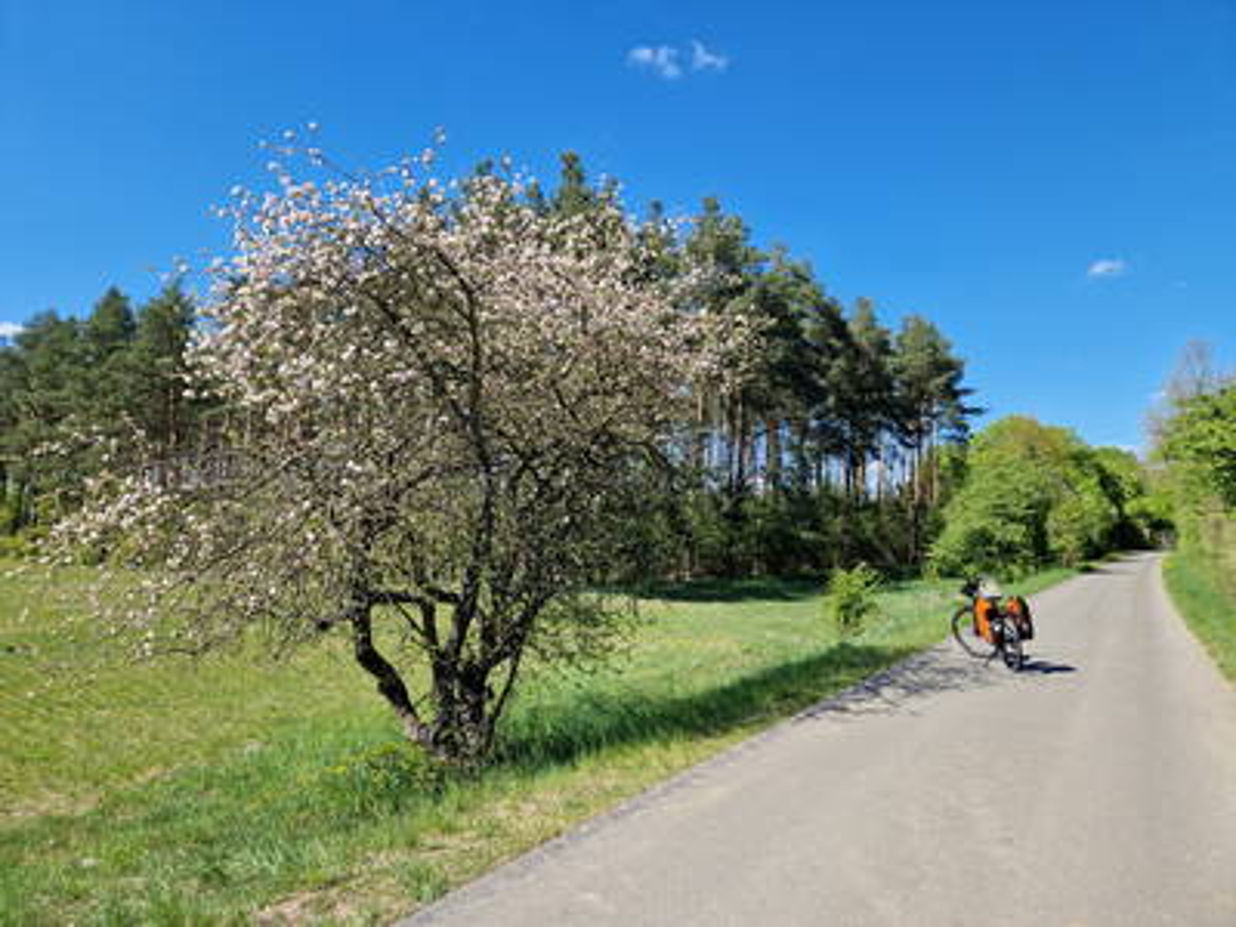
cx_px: 618
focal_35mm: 23
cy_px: 464
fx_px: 821
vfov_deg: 58.9
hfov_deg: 73.9
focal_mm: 5.4
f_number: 1.8
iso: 50
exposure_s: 1/9259
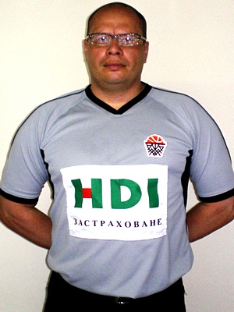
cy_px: 156
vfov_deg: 49.0
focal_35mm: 38
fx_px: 343
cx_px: 117
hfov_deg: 37.7
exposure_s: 1/30
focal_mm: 6.3
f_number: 3.1
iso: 400
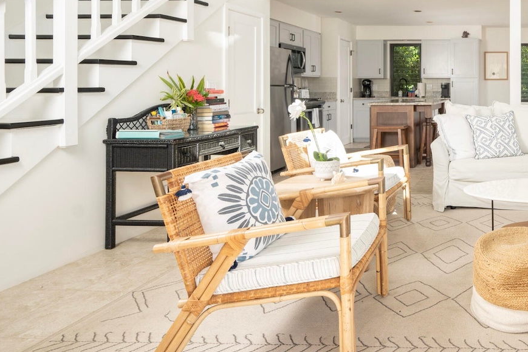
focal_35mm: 29
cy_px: 89
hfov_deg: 54.7
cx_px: 483
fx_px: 425
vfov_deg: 43.5
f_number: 6.3
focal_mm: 14
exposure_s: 1/60
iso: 320
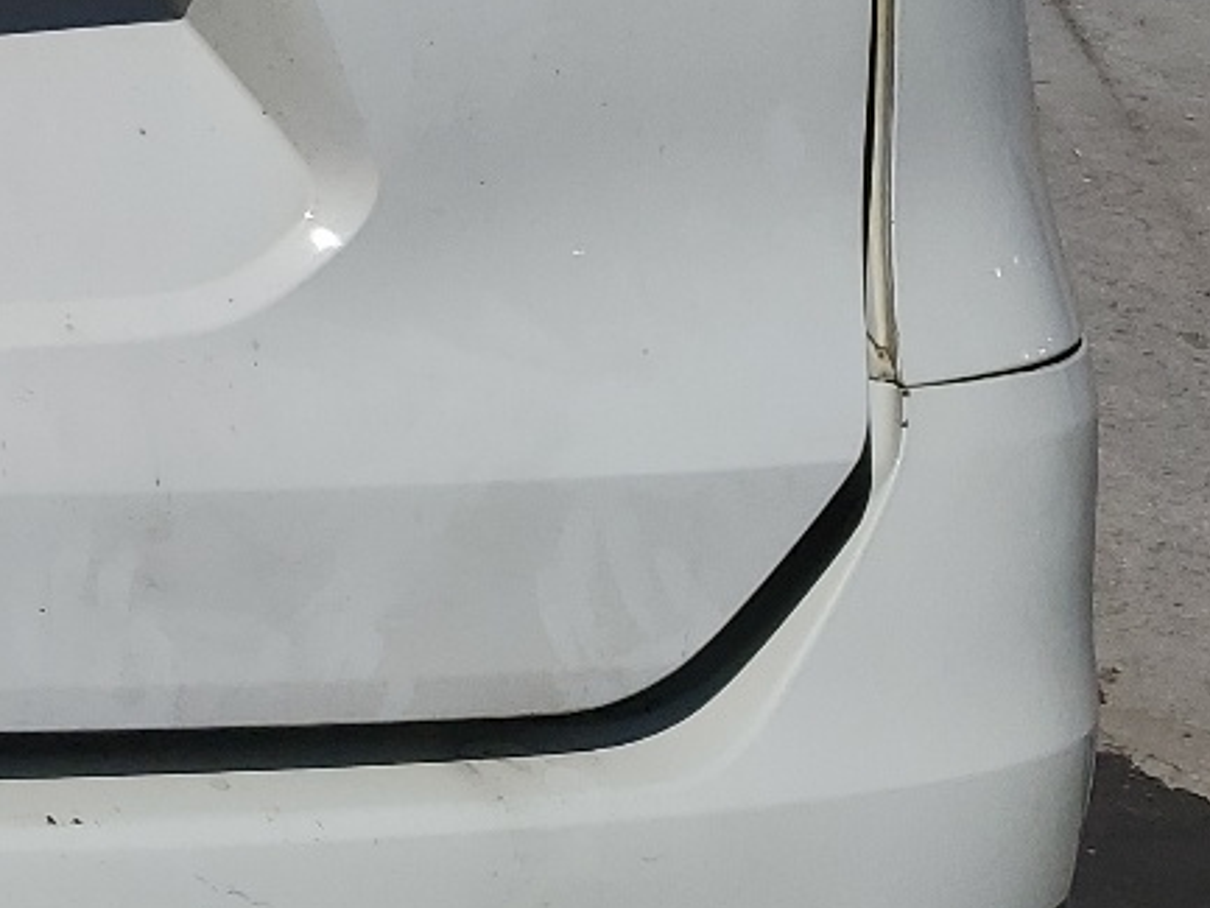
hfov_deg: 18.2
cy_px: -59
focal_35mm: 96
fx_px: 3357
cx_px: -615
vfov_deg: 15.1
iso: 50
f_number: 1.5
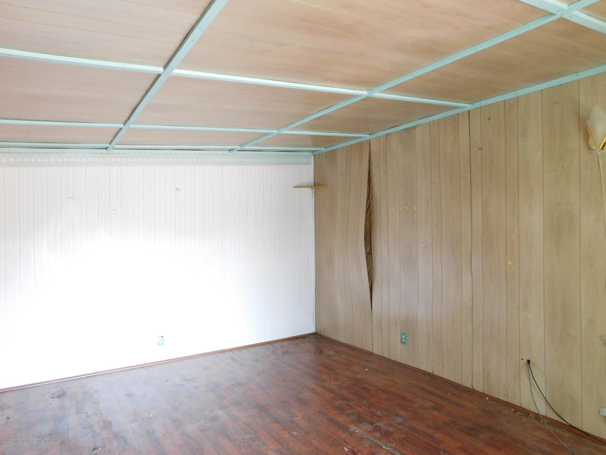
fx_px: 403
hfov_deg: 73.9
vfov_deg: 58.9
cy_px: 228
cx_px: 303
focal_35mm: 23
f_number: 3
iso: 400
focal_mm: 4
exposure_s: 1/15
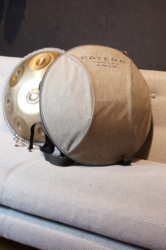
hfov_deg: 25.7
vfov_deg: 37.9
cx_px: 83
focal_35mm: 52
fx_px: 364
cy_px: 125
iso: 100
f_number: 9
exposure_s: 1/1.25
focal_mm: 35
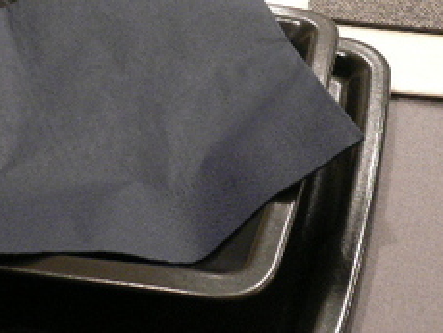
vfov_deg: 19.3
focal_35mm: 76
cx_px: 183
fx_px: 974
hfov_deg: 25.6
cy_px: 101
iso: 200
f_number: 2.8
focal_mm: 5.8
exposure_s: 1/13
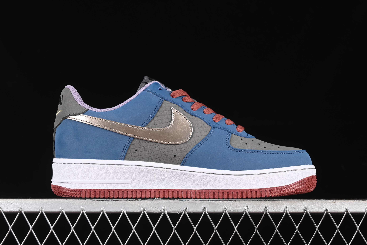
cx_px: 184
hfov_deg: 27.0
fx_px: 765
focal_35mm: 75
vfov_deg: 18.2
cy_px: 122
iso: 160
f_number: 6.3
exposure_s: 1/60
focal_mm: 50
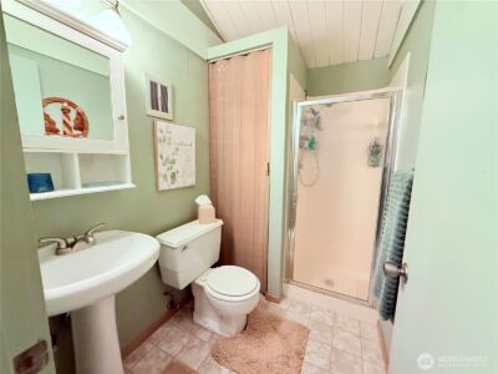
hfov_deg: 102.1
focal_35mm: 14
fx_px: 201
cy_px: 187
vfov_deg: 85.7
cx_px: 249
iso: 800
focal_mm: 2.22
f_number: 2.2
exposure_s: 1/60
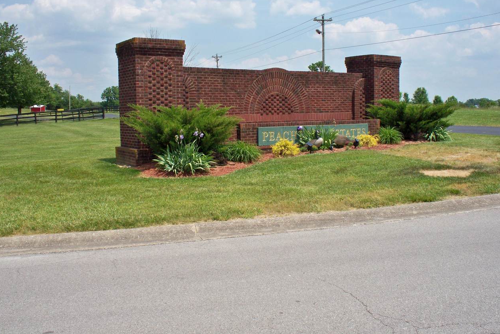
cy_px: 144
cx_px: 252
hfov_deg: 51.9
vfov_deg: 35.9
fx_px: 514
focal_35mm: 37
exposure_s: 1/1000
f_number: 4.8
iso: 125
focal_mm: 7.54
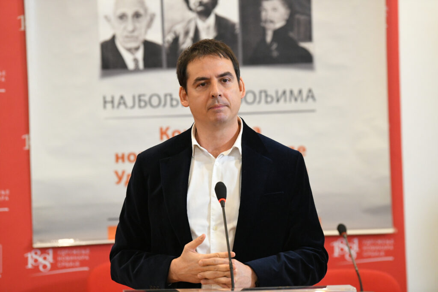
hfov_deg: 12.8
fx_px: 1947
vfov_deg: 8.6
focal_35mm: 160
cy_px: 146
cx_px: 219
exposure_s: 1/250
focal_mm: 160
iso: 6400
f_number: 4
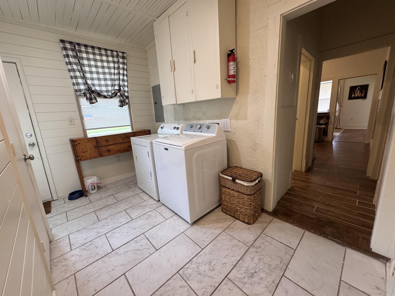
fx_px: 160
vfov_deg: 85.7
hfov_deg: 102.1
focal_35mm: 14
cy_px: 148
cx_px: 198
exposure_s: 1/120
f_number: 2.2
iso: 320
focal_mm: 2.22
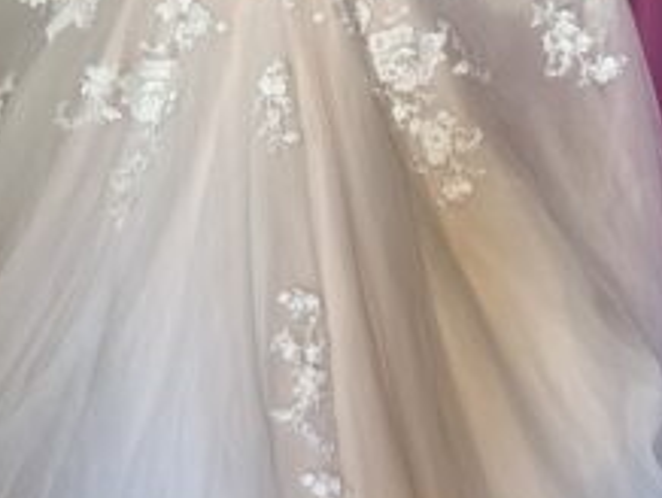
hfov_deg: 42.3
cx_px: 219
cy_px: 118
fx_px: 842
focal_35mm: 44
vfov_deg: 32.3
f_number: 1.78
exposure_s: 1/60
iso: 320
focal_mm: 6.86
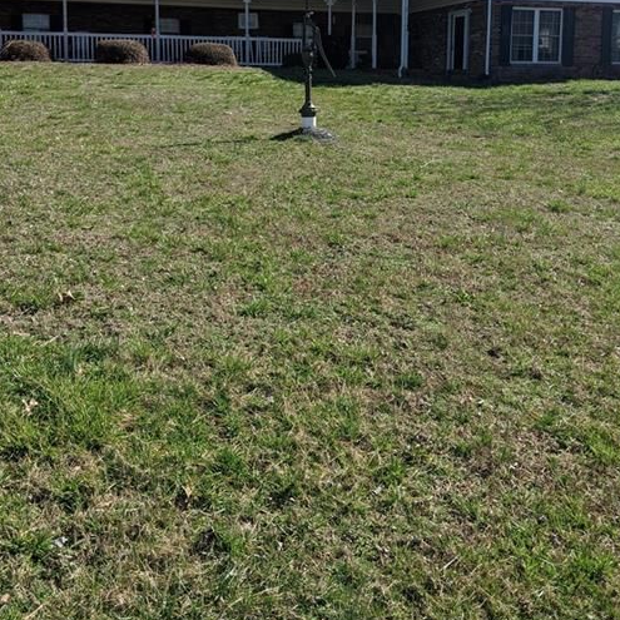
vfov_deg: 43.5
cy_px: 155
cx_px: 332
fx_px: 750
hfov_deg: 44.9
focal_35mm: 37
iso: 52
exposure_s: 1/3344
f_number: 1.8
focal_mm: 4.44
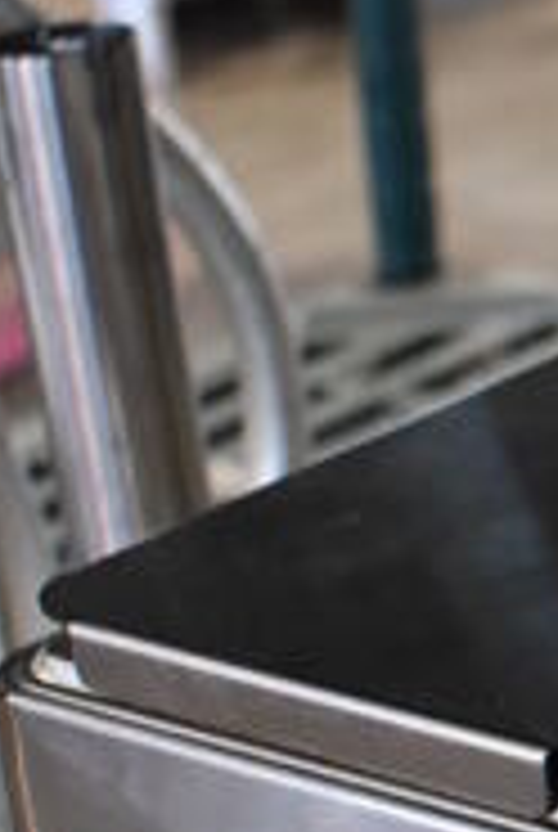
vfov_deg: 15.3
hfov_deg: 9.5
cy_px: 650
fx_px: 3081
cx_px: 1228
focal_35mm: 133
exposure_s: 1/125
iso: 1100
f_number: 3.5
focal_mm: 18
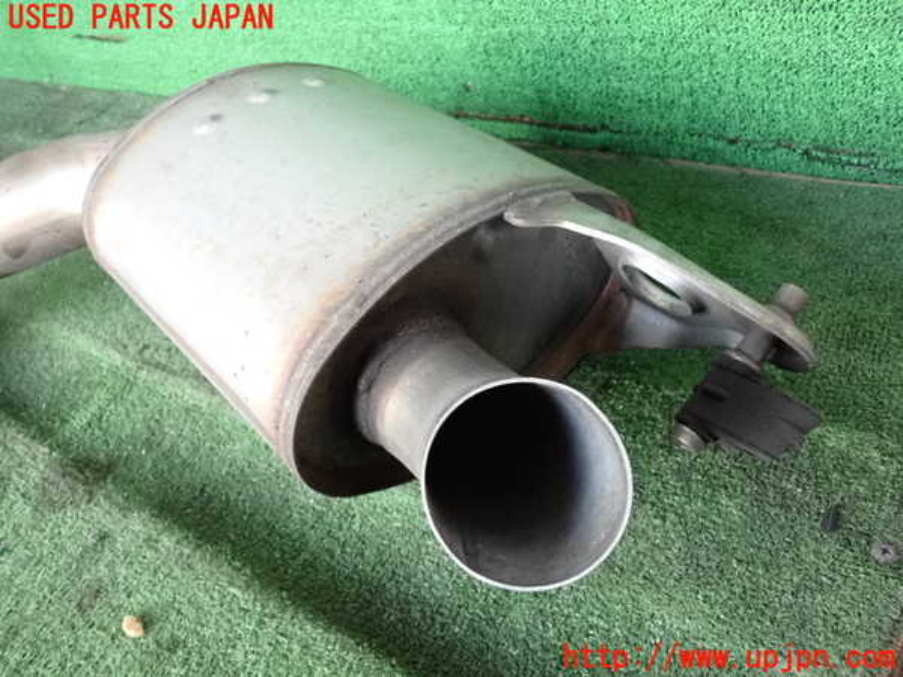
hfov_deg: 60.0
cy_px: 338
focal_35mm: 30
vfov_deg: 46.8
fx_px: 783
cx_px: 452
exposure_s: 1/125
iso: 1600
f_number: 2.3
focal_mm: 5.4
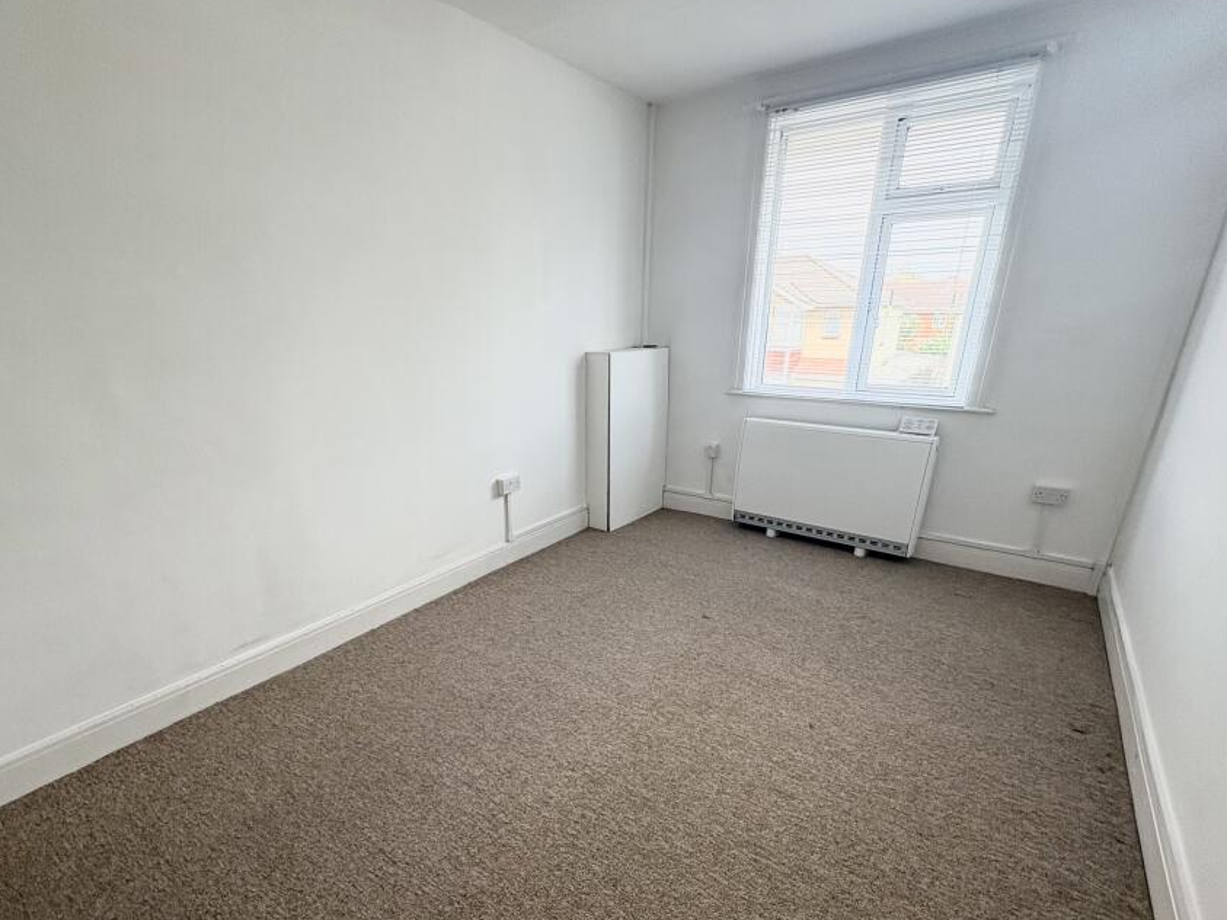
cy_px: 539
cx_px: 556
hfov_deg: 90.8
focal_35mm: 17
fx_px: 602
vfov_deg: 74.1
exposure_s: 1/129
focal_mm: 2.22
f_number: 2.2
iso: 100
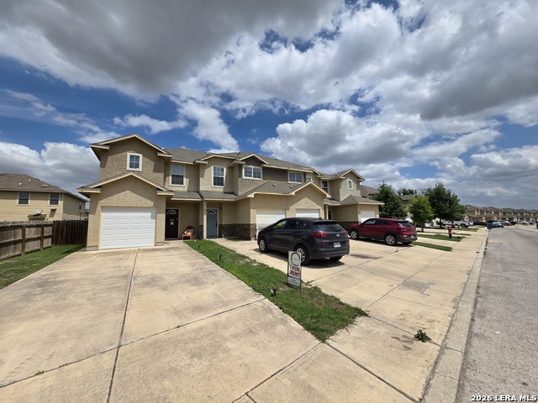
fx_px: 202
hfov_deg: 106.2
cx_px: 269
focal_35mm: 13
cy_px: 202
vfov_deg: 89.9
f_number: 1.9
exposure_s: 1/10000
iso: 40
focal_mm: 2.2
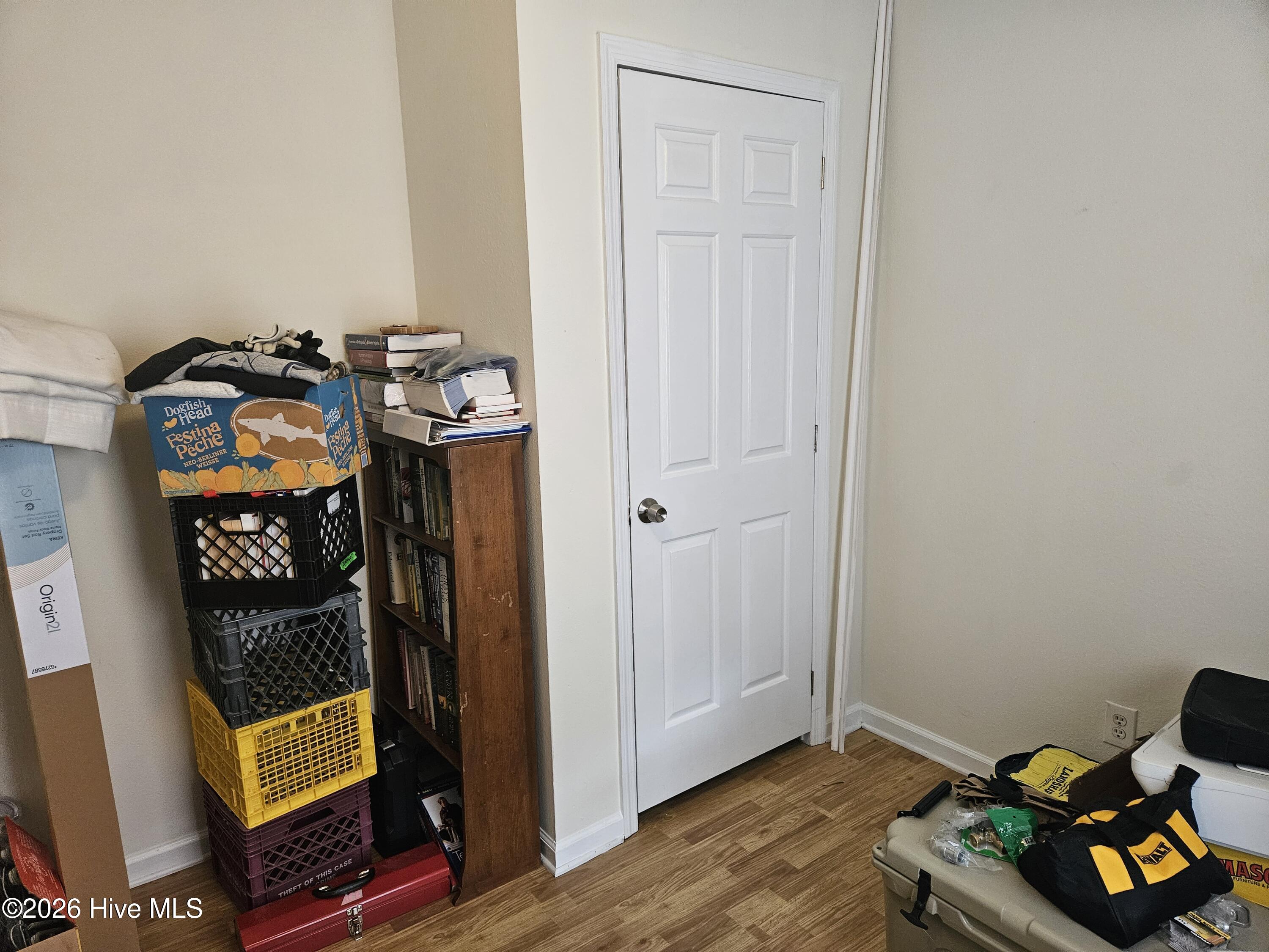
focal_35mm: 23
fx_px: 843
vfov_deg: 58.9
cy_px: 476
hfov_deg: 73.9
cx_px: 634
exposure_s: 1/120
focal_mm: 5.4
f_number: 1.8
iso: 400
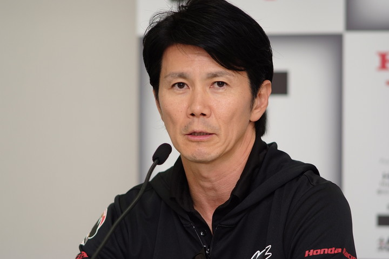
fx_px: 2917
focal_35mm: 270
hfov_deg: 7.6
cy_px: 130
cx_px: 194
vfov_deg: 5.1
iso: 400
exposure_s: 1/250
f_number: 2.8
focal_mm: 180
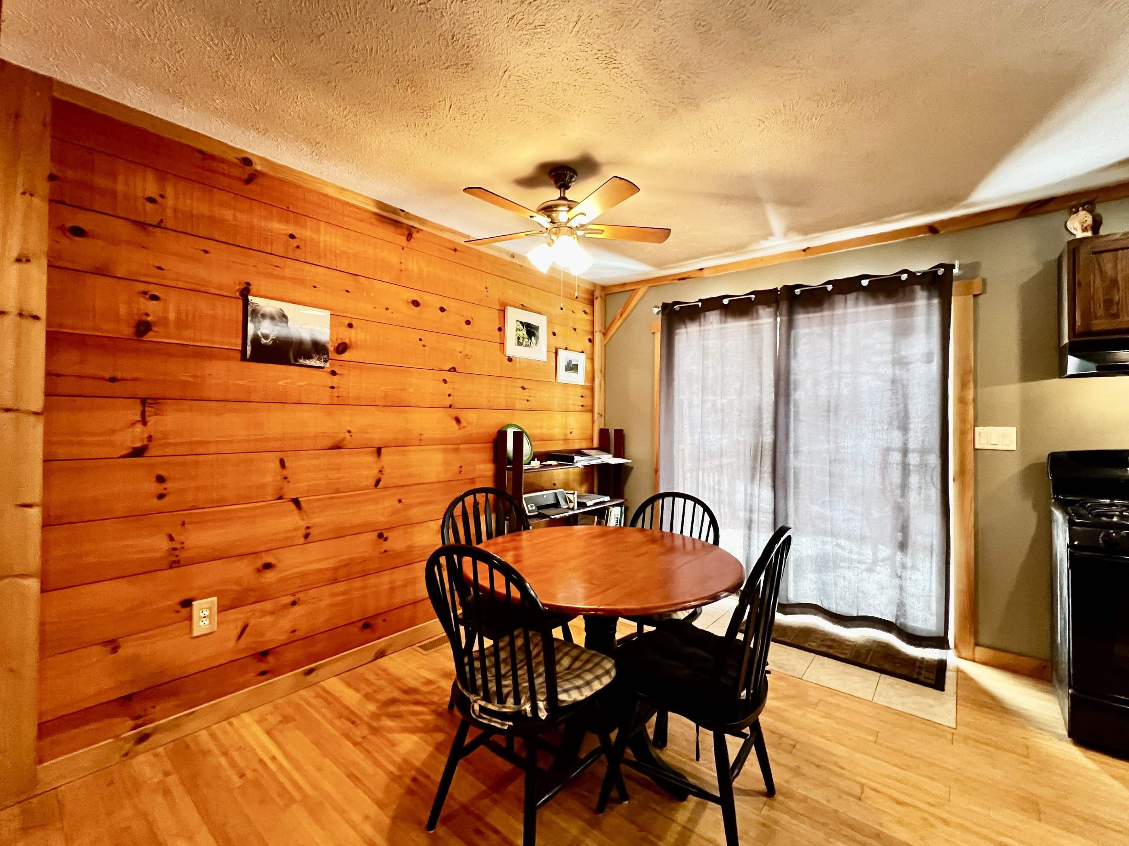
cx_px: 569
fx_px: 457
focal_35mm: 14
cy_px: 413
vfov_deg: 85.6
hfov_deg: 102.1
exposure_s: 1/60
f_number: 1.8
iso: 800
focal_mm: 1.57
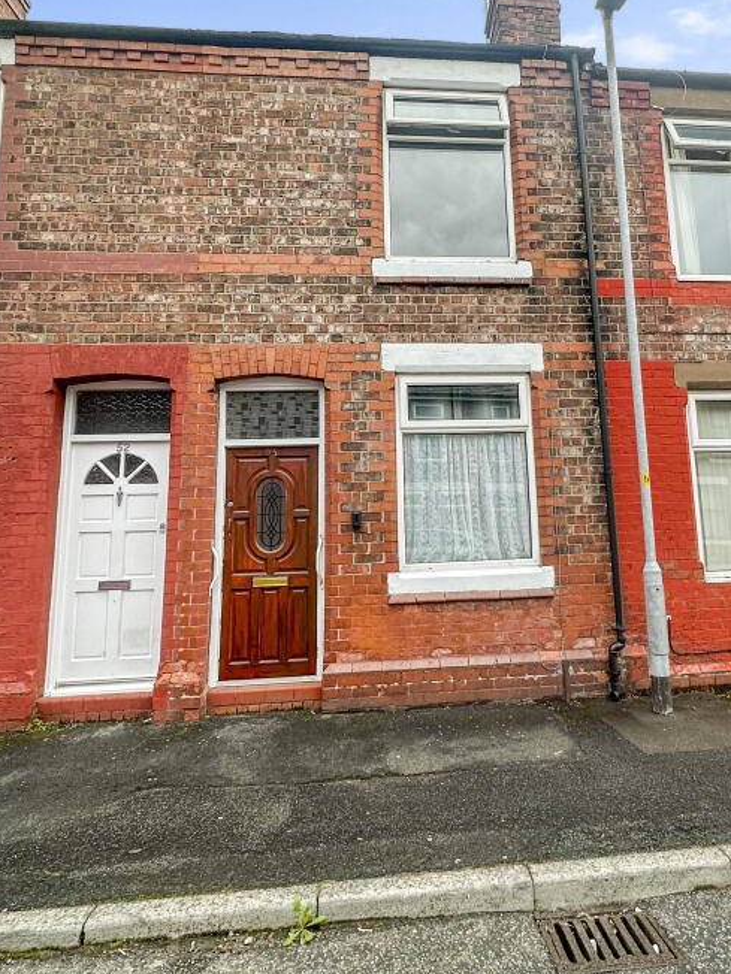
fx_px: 619
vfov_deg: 76.1
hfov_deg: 60.4
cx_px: 448
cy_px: 435
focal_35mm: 22
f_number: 2.2
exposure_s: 1/370
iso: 40
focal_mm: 2.22
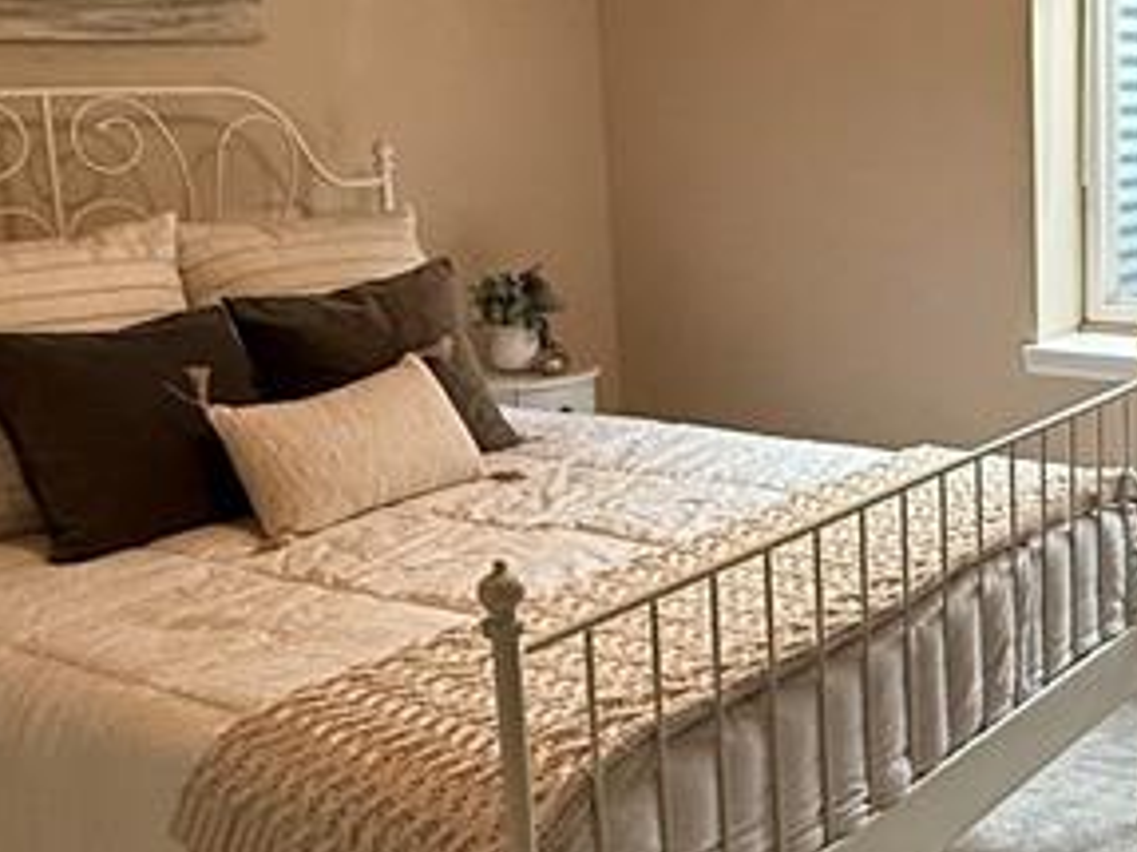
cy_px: 311
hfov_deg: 35.1
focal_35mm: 50
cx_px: 1101
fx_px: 1642
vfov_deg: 29.0
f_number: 2.2
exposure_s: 1/60
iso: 250
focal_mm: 2.22
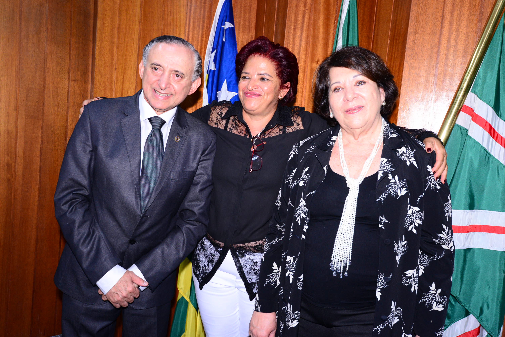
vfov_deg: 37.9
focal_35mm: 35
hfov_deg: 54.4
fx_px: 491
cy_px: 168
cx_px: 252
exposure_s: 1/125
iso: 2500
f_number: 6.3
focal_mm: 35
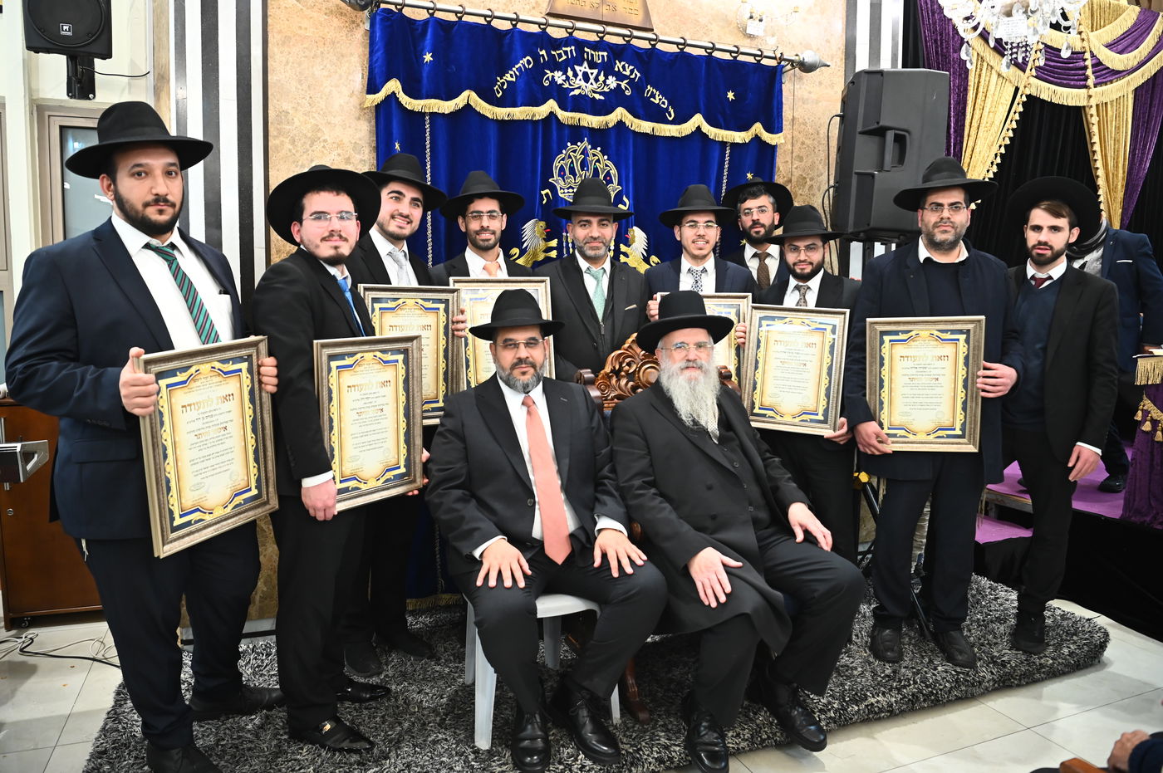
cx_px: 582
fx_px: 775
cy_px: 386
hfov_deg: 73.8
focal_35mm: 24
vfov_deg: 53.1
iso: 1600
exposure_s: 1/160
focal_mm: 24
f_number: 3.5
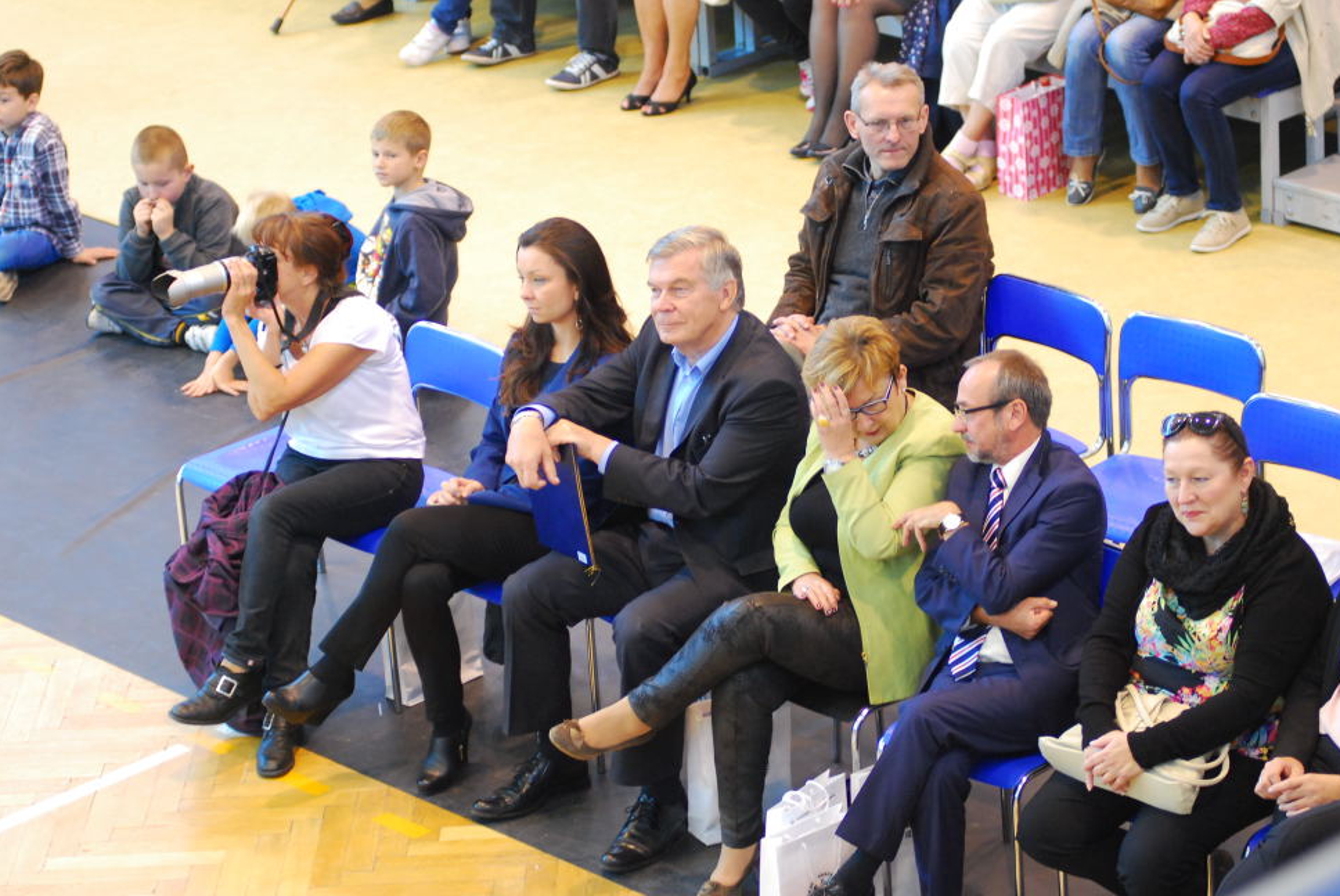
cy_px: 451
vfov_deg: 10.8
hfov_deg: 16.1
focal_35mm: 127
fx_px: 4731
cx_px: 660
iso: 800
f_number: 2.8
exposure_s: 1/50
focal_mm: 80
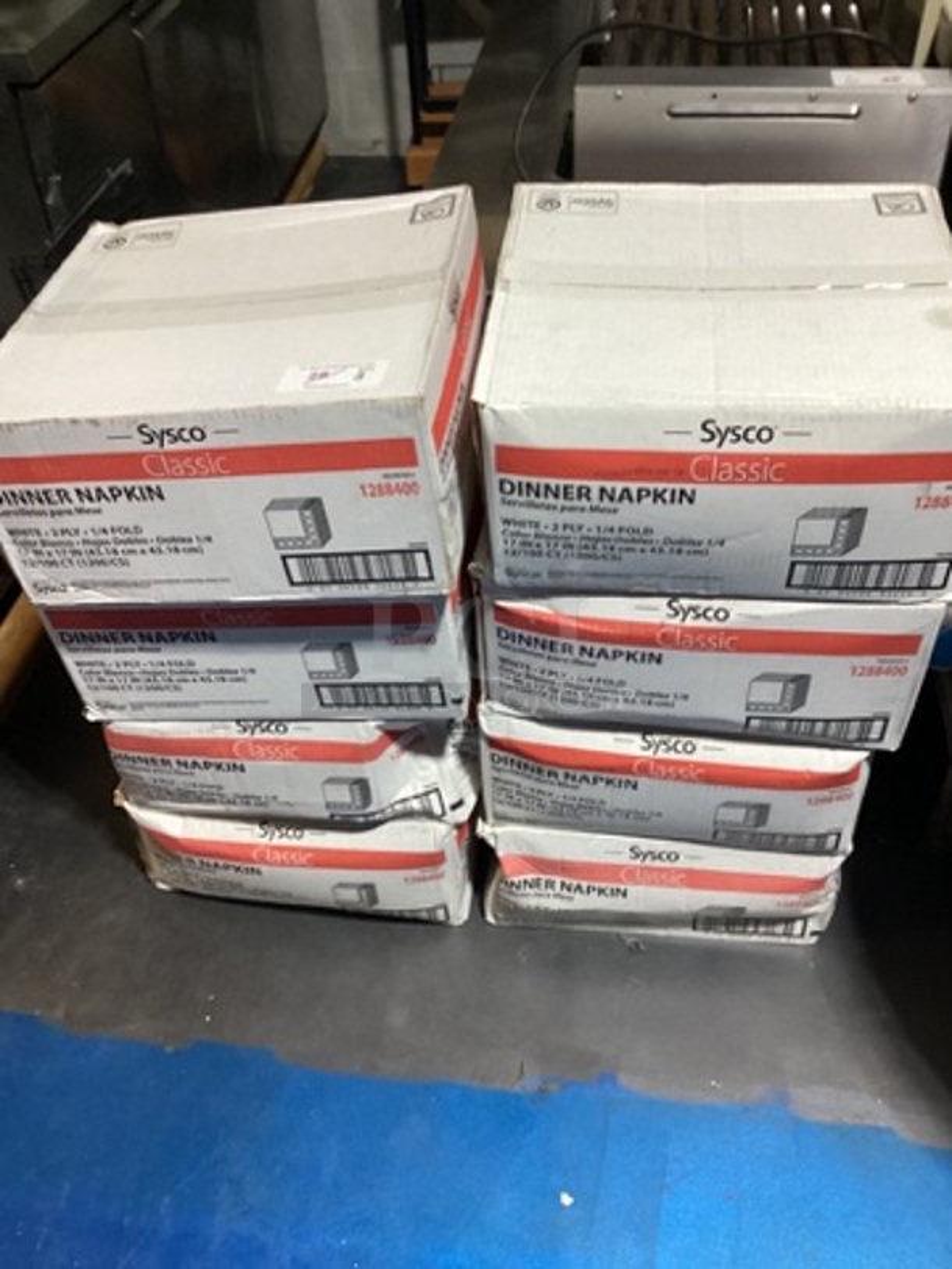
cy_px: 634
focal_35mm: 31
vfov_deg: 58.3
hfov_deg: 45.5
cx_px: 476
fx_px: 1136
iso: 200
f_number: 2.4
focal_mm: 3.3
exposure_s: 1/60
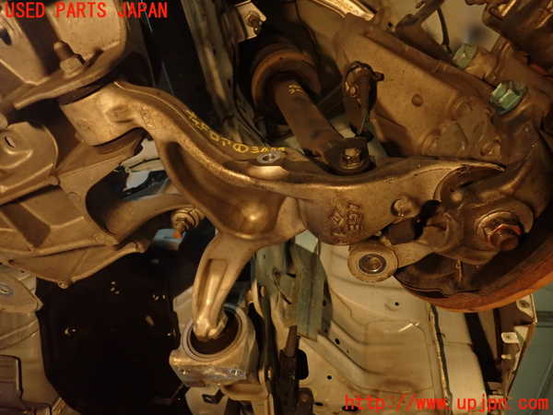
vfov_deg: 54.9
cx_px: 276
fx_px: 399
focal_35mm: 25
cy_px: 208
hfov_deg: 69.4
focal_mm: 4.5
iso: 640
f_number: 2
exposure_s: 1/30
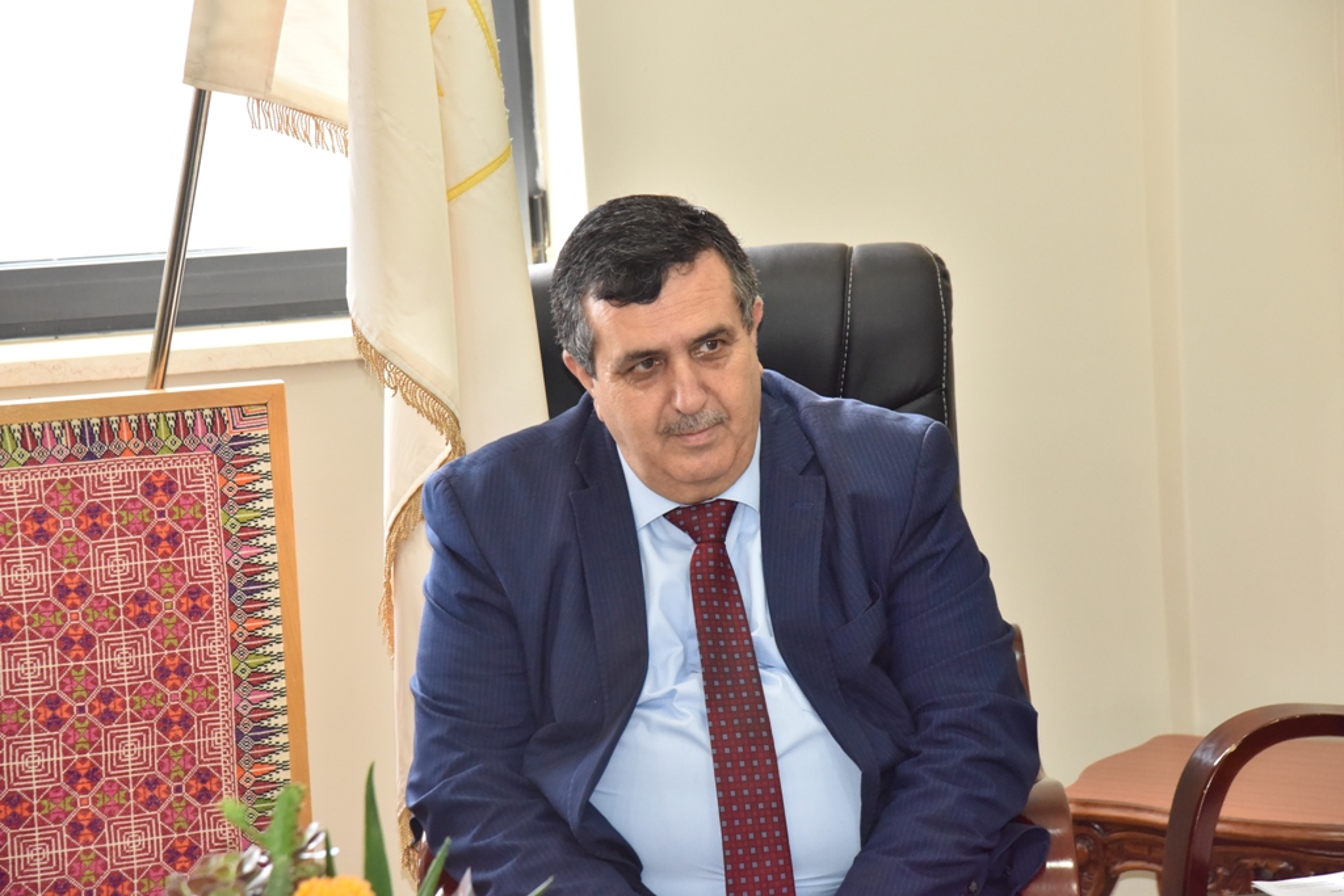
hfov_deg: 19.5
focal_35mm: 105
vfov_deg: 13.0
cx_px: 672
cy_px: 448
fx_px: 3920
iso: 3200
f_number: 7.1
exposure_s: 1/250
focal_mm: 105
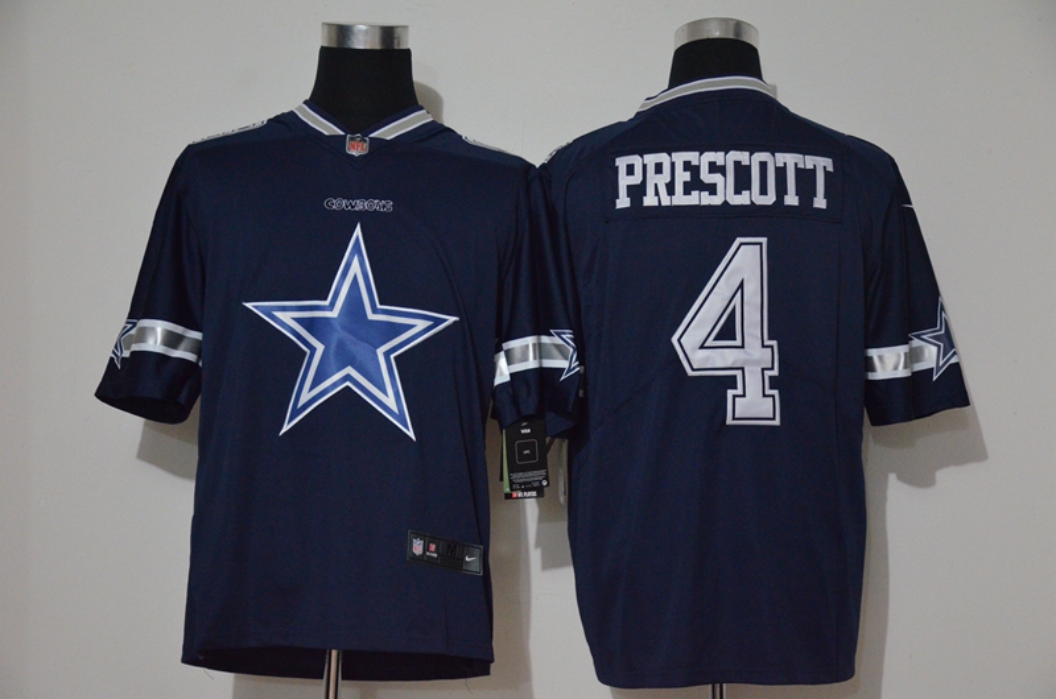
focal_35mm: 75
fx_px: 2196
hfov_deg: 27.0
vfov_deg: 18.1
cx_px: 528
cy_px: 350
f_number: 4.8
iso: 4000
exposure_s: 1/25
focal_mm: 50
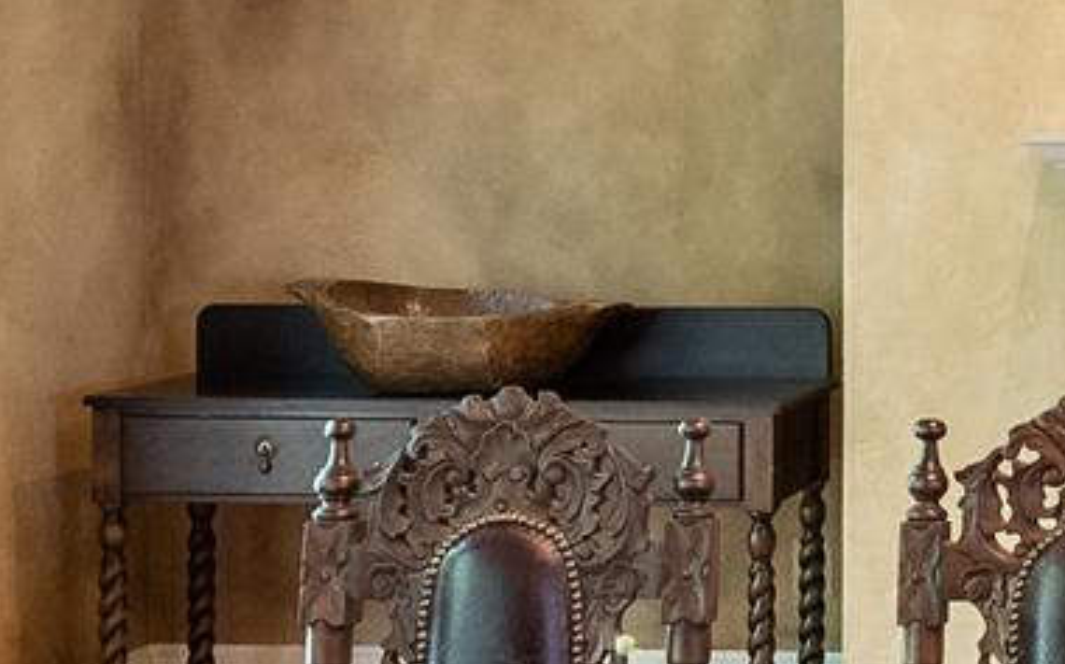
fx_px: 2553
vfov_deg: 14.6
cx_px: 1446
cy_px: 1
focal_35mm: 88
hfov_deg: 21.0
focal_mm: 16
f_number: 4
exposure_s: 1/15
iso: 1250
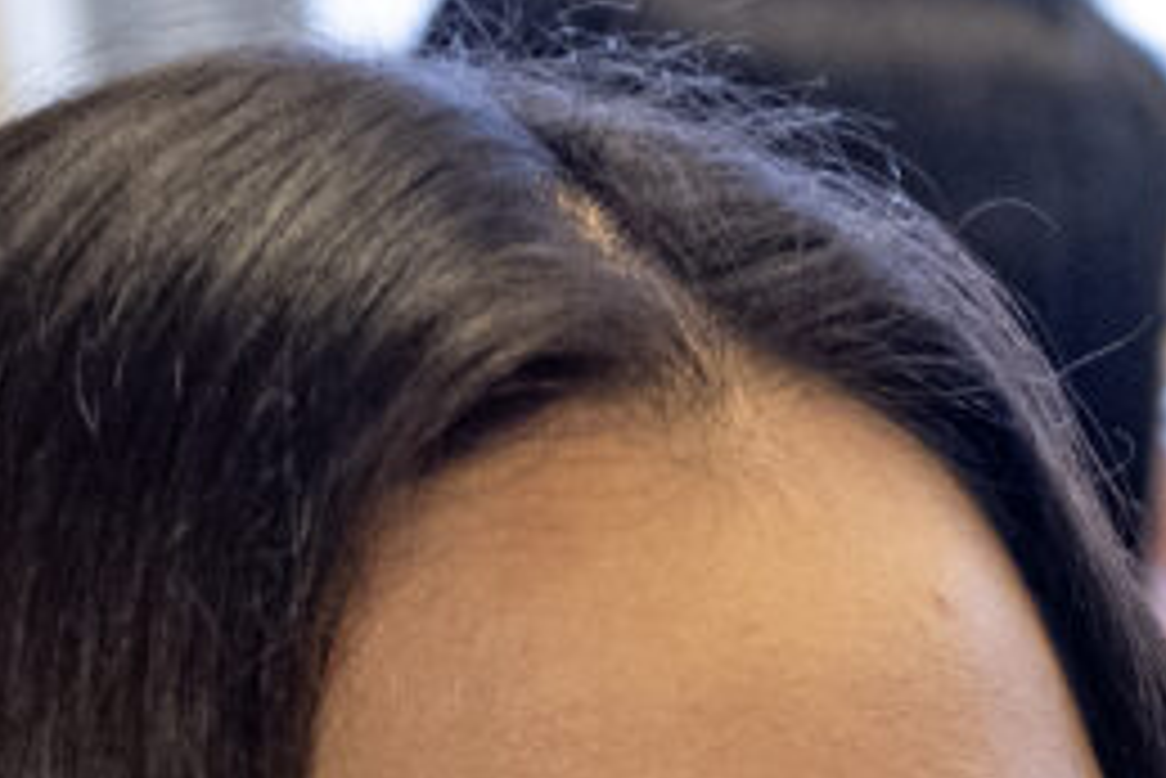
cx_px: 2246
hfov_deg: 8.9
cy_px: 2264
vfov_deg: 5.8
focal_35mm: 220
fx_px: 7129
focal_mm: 30
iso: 800
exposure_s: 1/100
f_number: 3.2
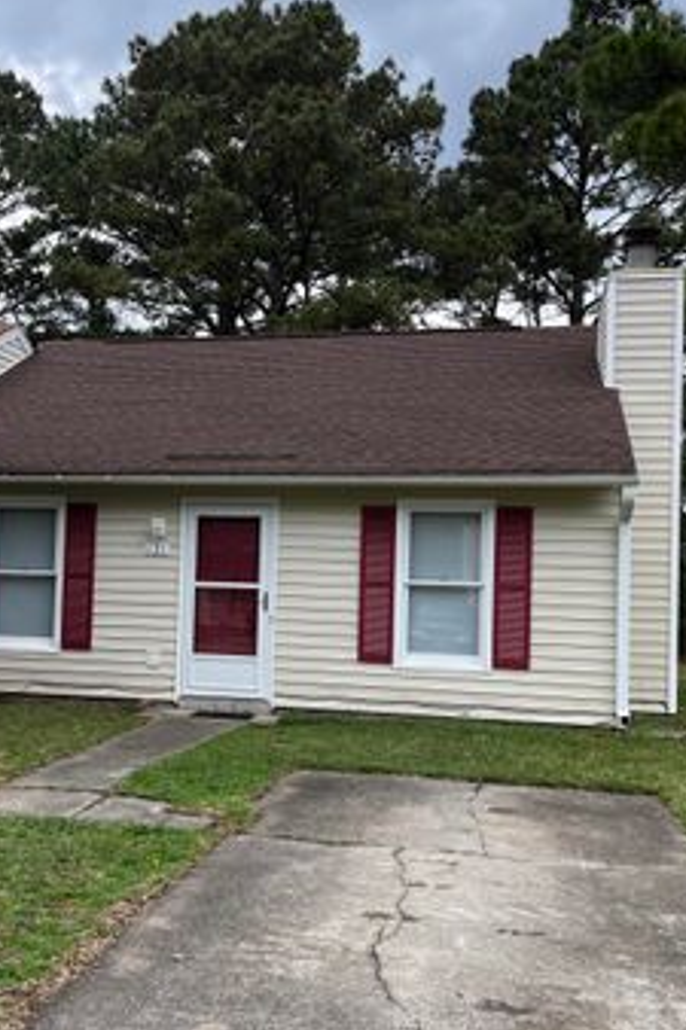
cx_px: 201
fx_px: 1144
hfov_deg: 32.9
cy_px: 544
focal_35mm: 40
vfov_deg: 48.5
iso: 50
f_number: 1.6
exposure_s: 1/583
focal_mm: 5.1
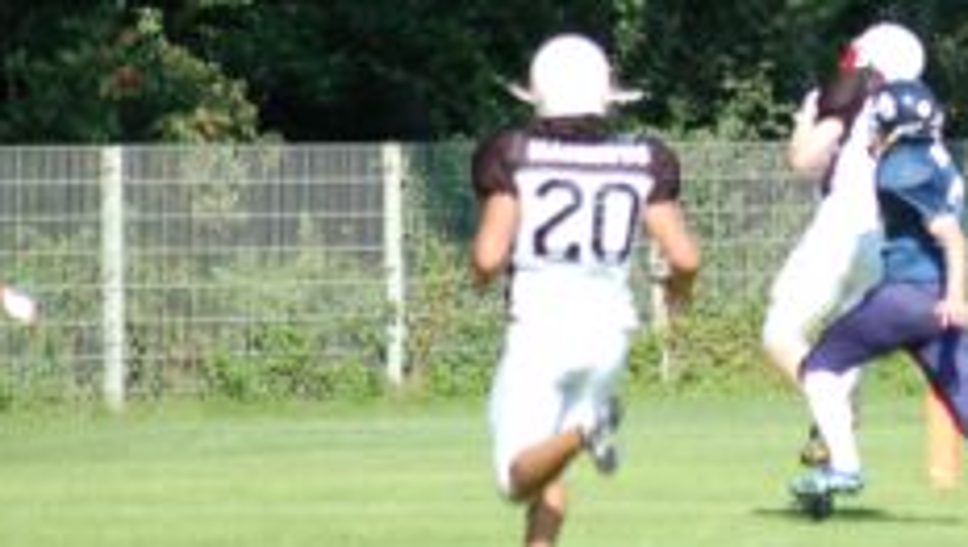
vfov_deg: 2.0
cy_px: 125
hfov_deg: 3.6
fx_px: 15312
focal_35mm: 596
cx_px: 774
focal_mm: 195
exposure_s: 1/1000
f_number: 5
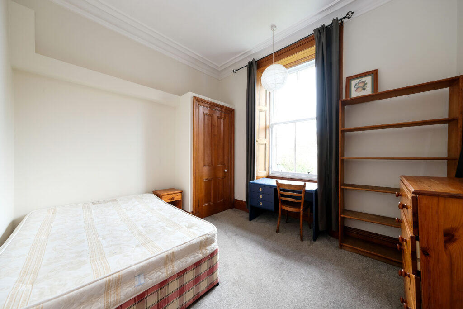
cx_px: 232
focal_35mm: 12
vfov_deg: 90.0
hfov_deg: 112.6
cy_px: 154
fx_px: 154
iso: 200
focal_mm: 8
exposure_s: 1/8
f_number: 5.6
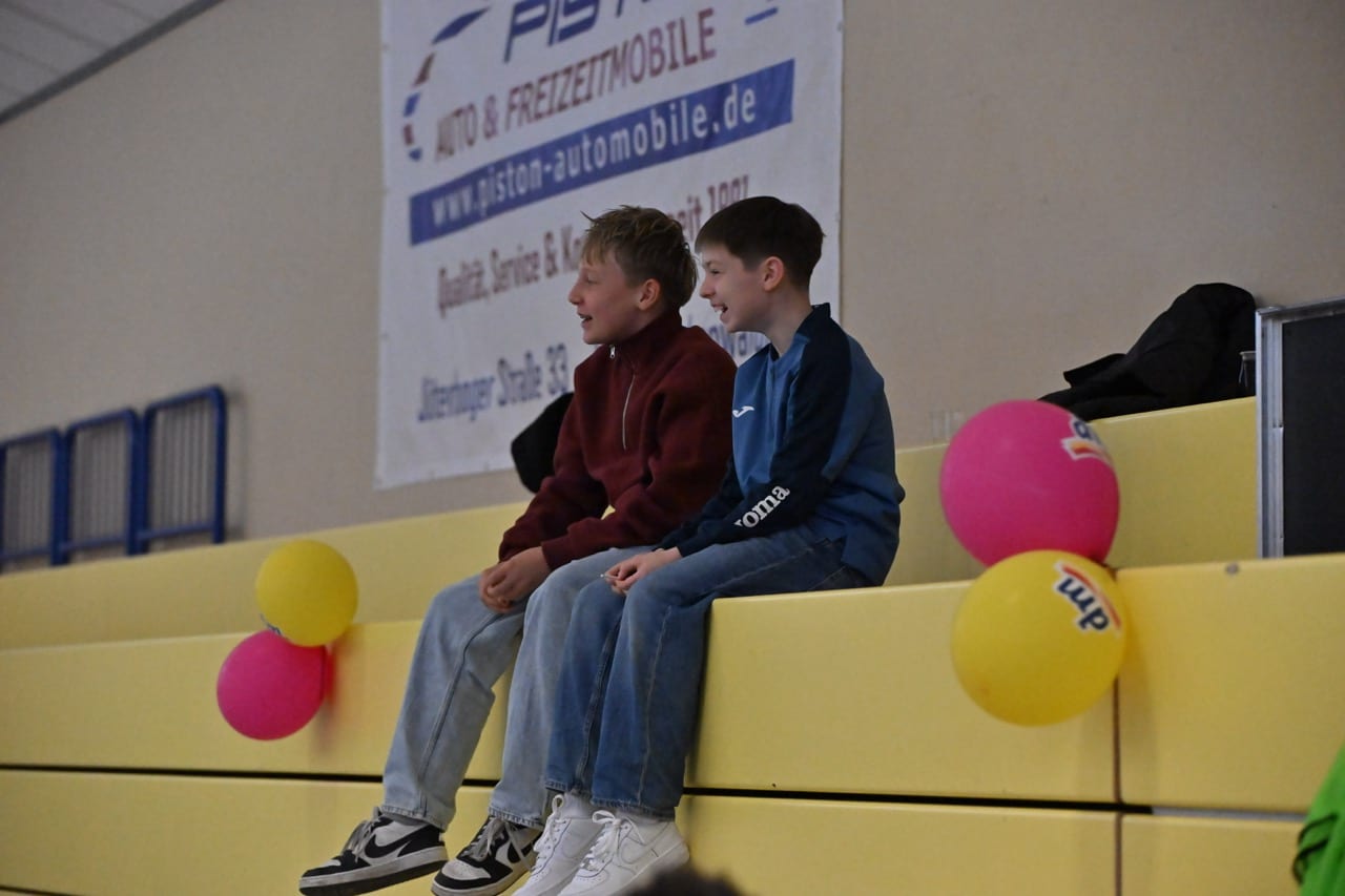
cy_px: 448
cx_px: 672
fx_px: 4333
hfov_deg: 17.6
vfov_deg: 11.8
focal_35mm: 116
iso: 8000
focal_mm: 116
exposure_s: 1/1250
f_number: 3.5
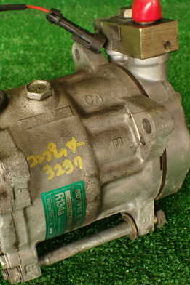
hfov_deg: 26.1
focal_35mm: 51
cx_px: 43
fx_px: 404
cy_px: 142
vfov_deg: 38.9
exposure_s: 1/60
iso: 125
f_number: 2.4
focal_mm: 5.79
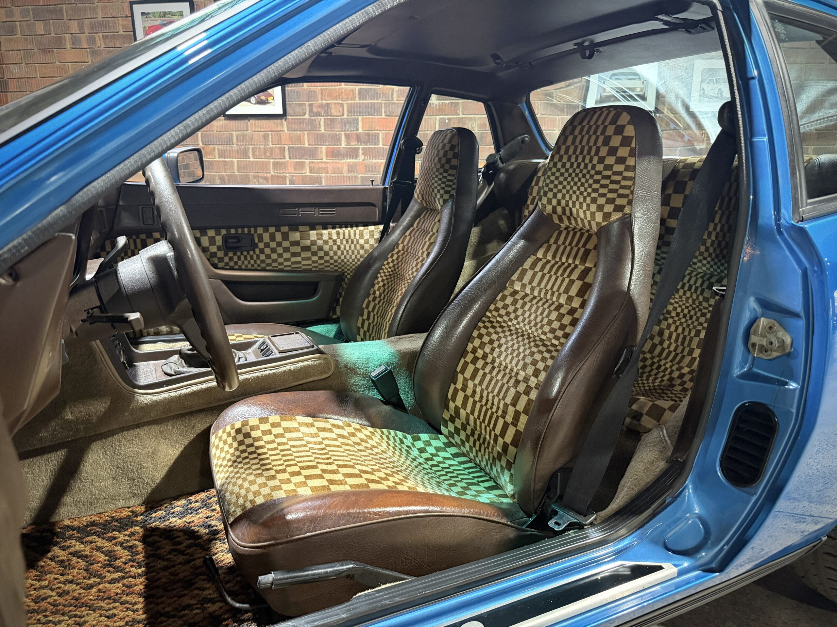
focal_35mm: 24
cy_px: 314
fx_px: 580
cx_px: 418
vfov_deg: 56.8
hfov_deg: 71.6
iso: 800
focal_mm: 6.76
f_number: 1.78
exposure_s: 1/33
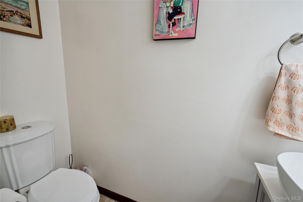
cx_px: 152
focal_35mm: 16
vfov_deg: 73.7
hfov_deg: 96.7
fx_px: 135
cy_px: 101
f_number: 5.6
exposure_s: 1/80
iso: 200
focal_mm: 16
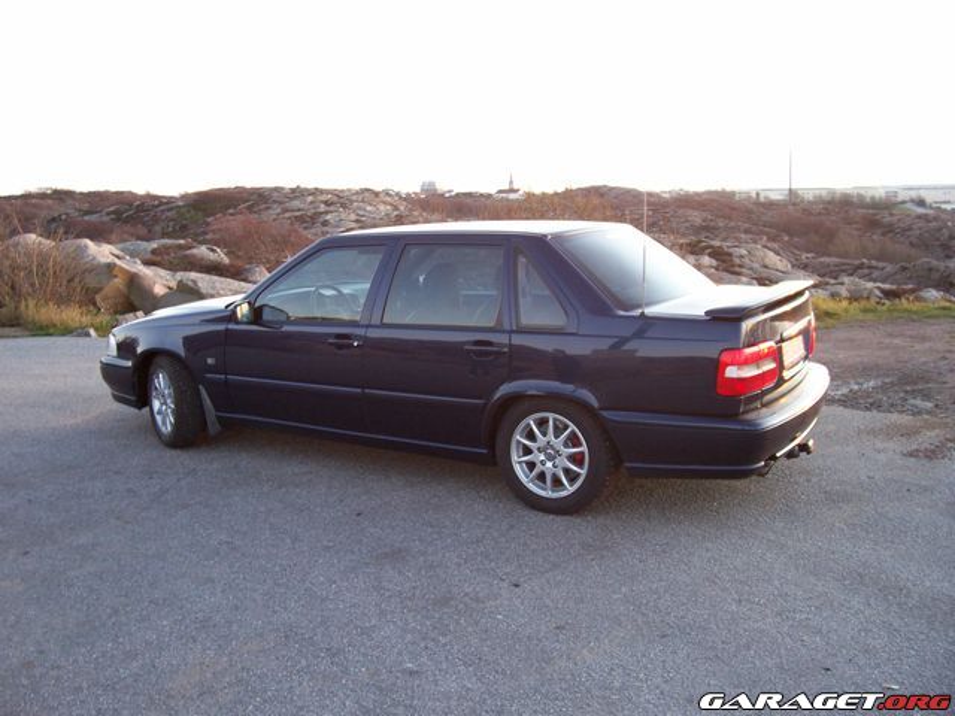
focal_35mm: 34
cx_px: 478
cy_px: 358
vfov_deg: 41.8
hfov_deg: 54.0
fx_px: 938
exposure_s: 1/32
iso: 99
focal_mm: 5.6
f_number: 2.7
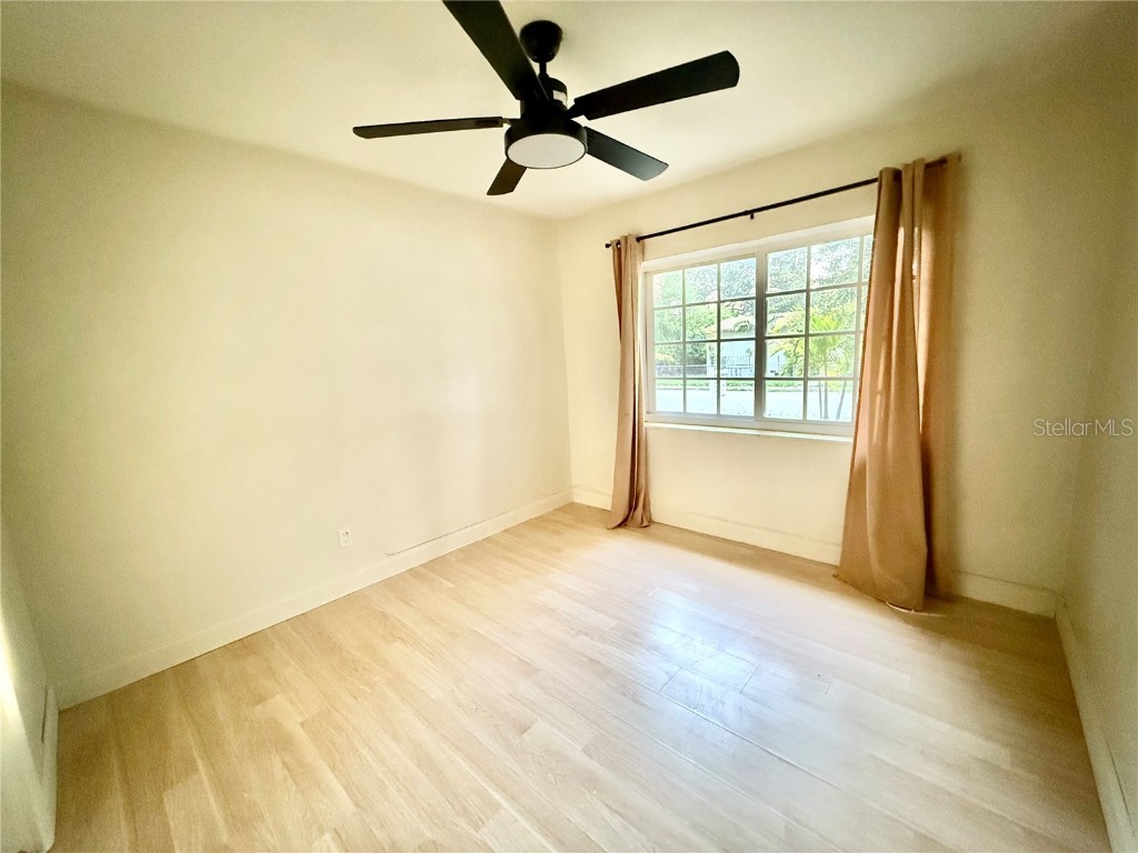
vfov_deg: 85.7
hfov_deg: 102.1
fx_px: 460
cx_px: 569
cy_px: 426
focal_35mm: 14
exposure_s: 1/46
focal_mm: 2.22
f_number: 2.2
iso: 1250
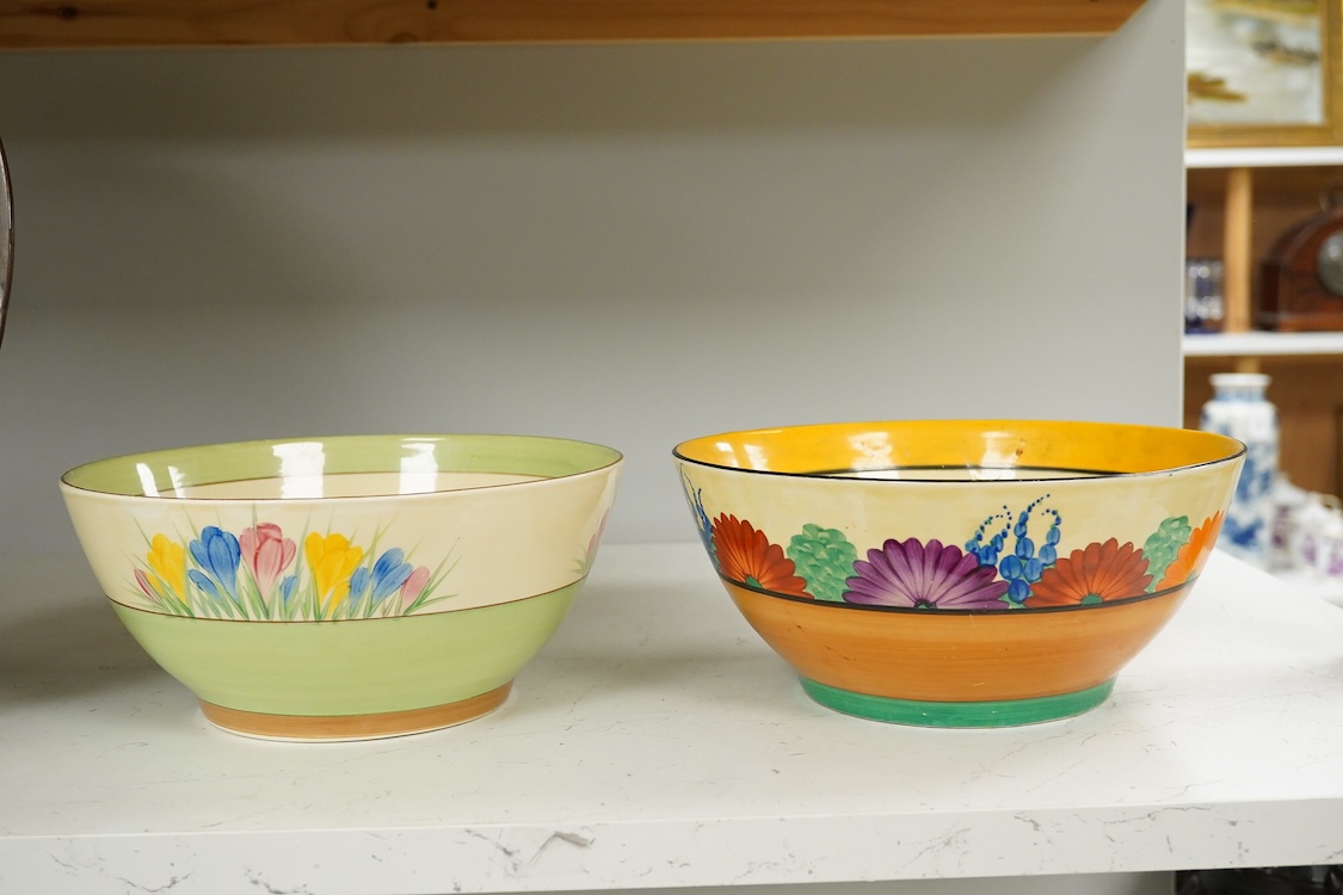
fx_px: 1679
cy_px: 448
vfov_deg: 29.9
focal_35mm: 45
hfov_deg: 43.6
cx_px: 672
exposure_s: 1/160
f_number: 9
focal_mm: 30
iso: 2500
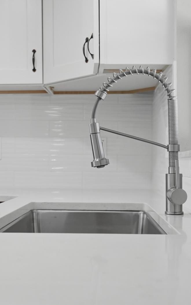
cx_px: 102
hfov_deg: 24.0
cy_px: 153
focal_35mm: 54
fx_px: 450
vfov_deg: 37.5
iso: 800
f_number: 4
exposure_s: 1/5000
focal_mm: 35
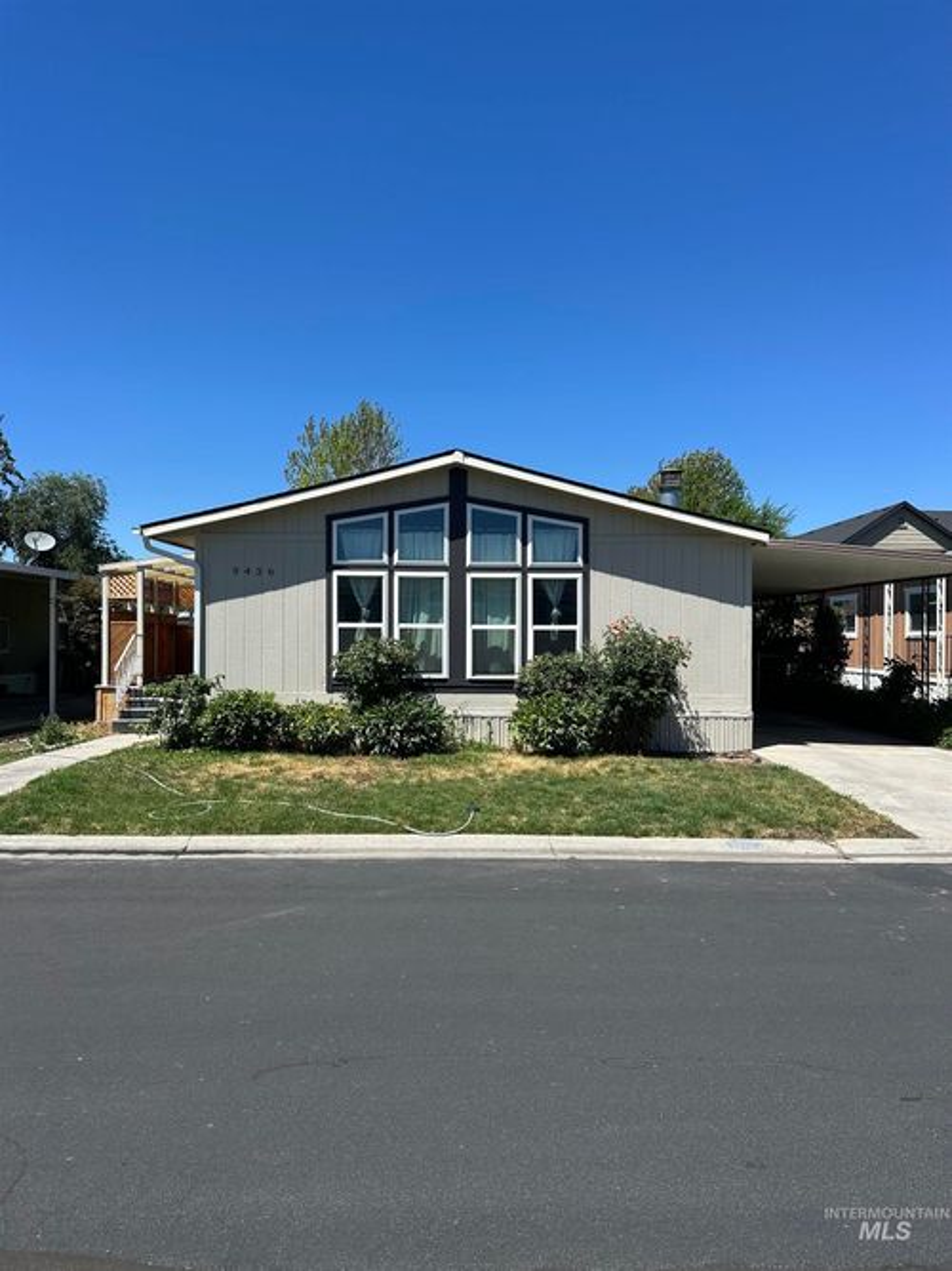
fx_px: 880
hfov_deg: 56.8
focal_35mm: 24
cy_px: 636
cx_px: 476
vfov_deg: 71.6
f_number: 1.78
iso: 80
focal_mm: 6.86
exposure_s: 1/4184
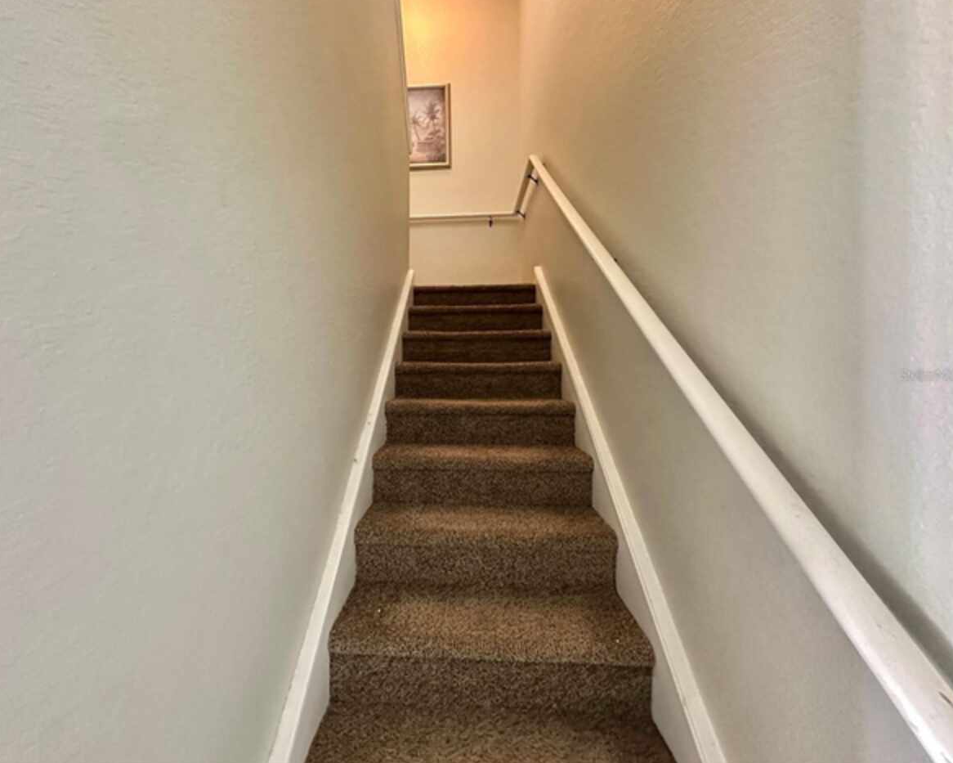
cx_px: 439
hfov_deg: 96.6
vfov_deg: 84.0
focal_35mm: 15
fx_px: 423
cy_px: 375
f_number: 2.2
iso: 1000
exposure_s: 1/60
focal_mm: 2.22
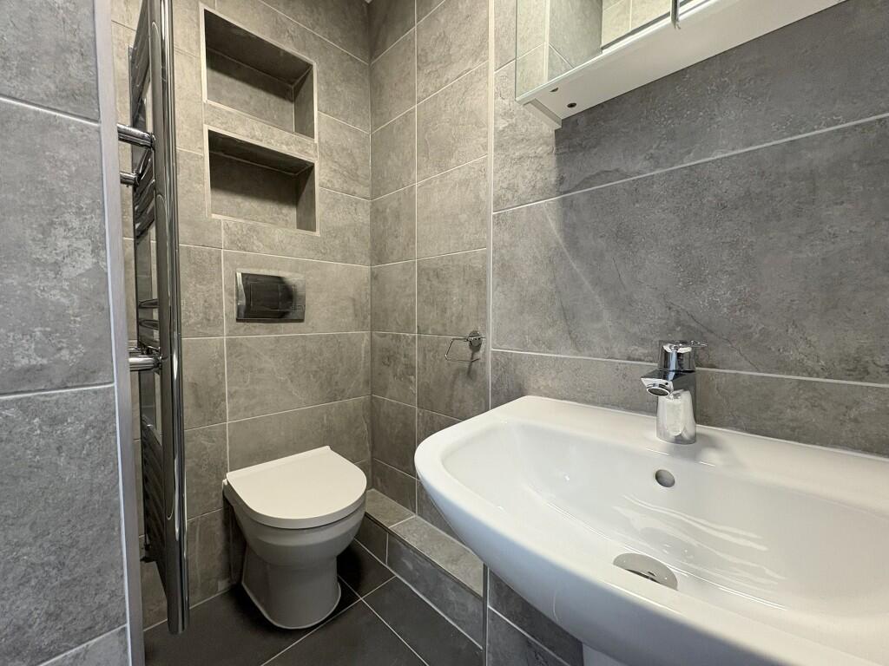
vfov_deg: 85.7
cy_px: 333
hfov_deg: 102.1
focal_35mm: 14
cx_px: 444
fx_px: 360
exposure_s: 1/50
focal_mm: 2.22
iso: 250
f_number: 2.2
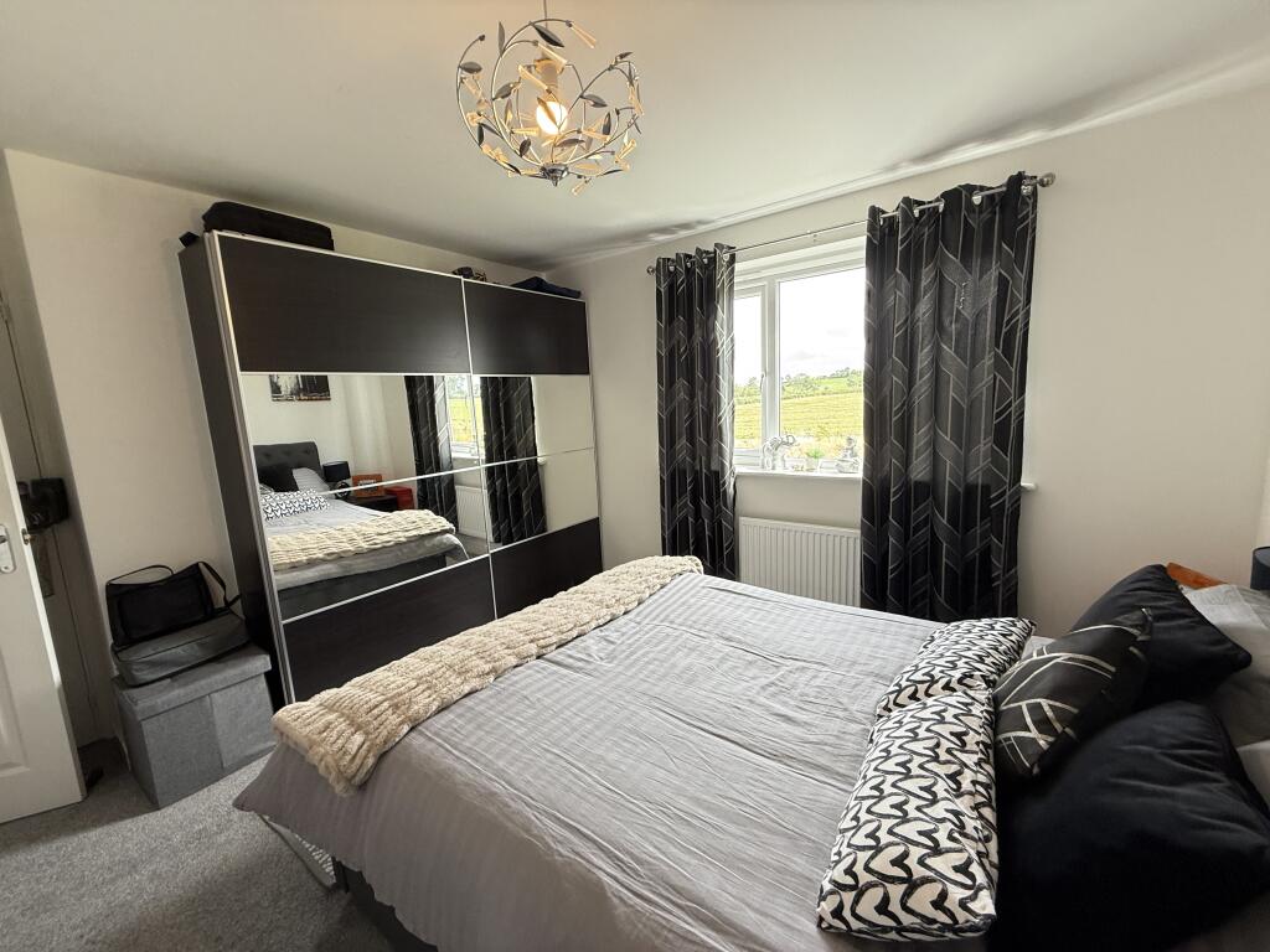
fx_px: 514
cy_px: 476
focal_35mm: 14
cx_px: 635
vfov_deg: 85.7
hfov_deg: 102.1
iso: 125
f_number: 2.2
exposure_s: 1/99
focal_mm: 2.22
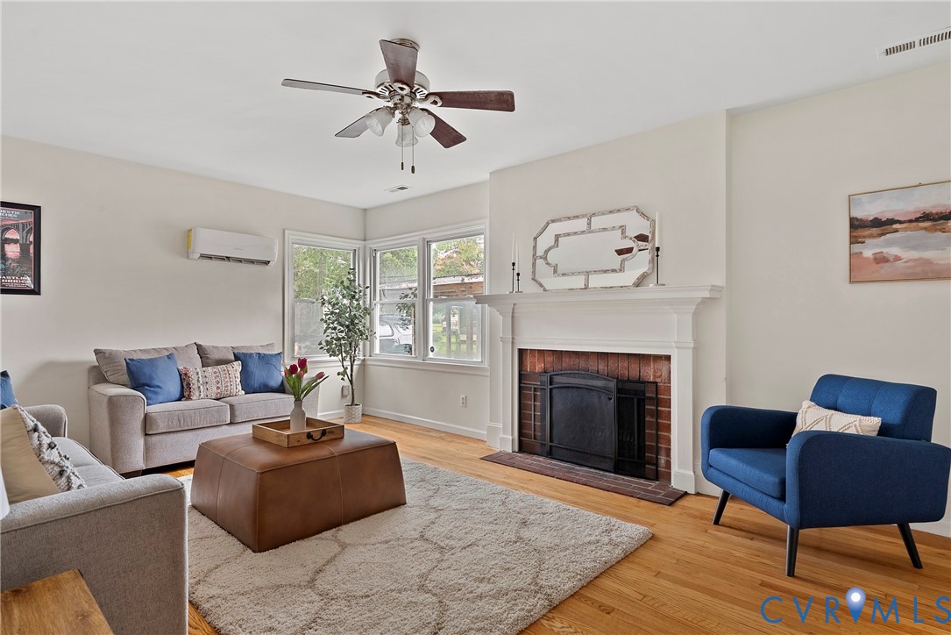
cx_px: 476
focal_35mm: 18
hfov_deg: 90.0
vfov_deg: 67.4
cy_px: 318
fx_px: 476
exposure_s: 1.3
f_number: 8
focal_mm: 18
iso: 800
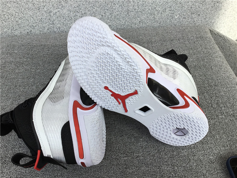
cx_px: 118
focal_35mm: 31
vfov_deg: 45.4
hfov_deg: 58.4
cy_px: 89
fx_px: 212
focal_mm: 3.3
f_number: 2.4
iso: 25
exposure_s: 1/886
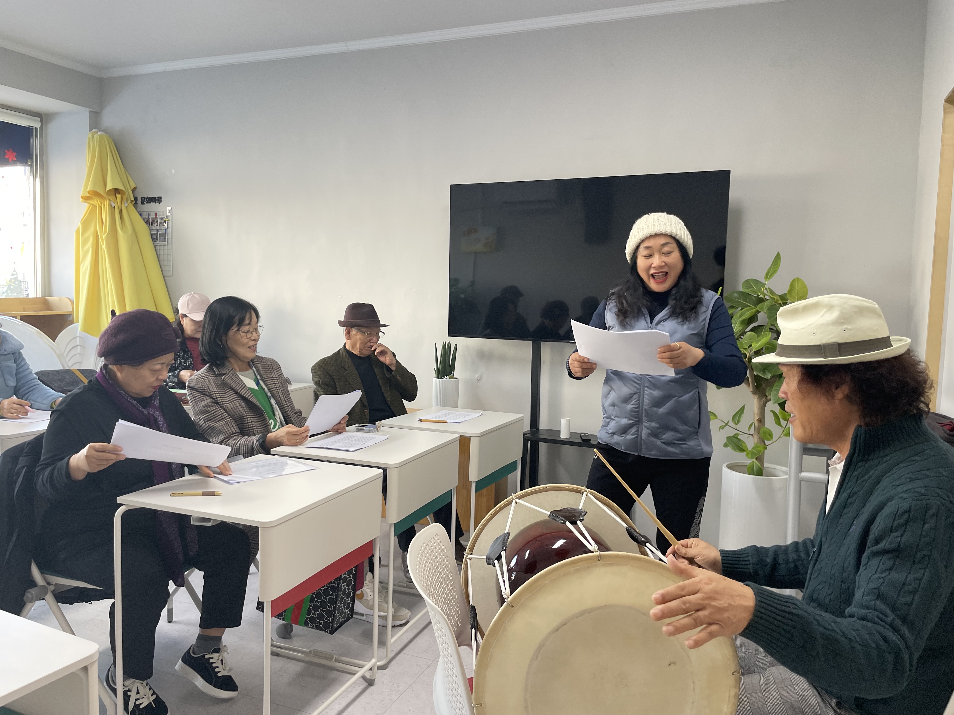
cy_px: 358
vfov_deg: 53.1
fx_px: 717
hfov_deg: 67.3
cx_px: 477
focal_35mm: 26
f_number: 1.6
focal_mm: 4.2
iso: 125
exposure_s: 1/117
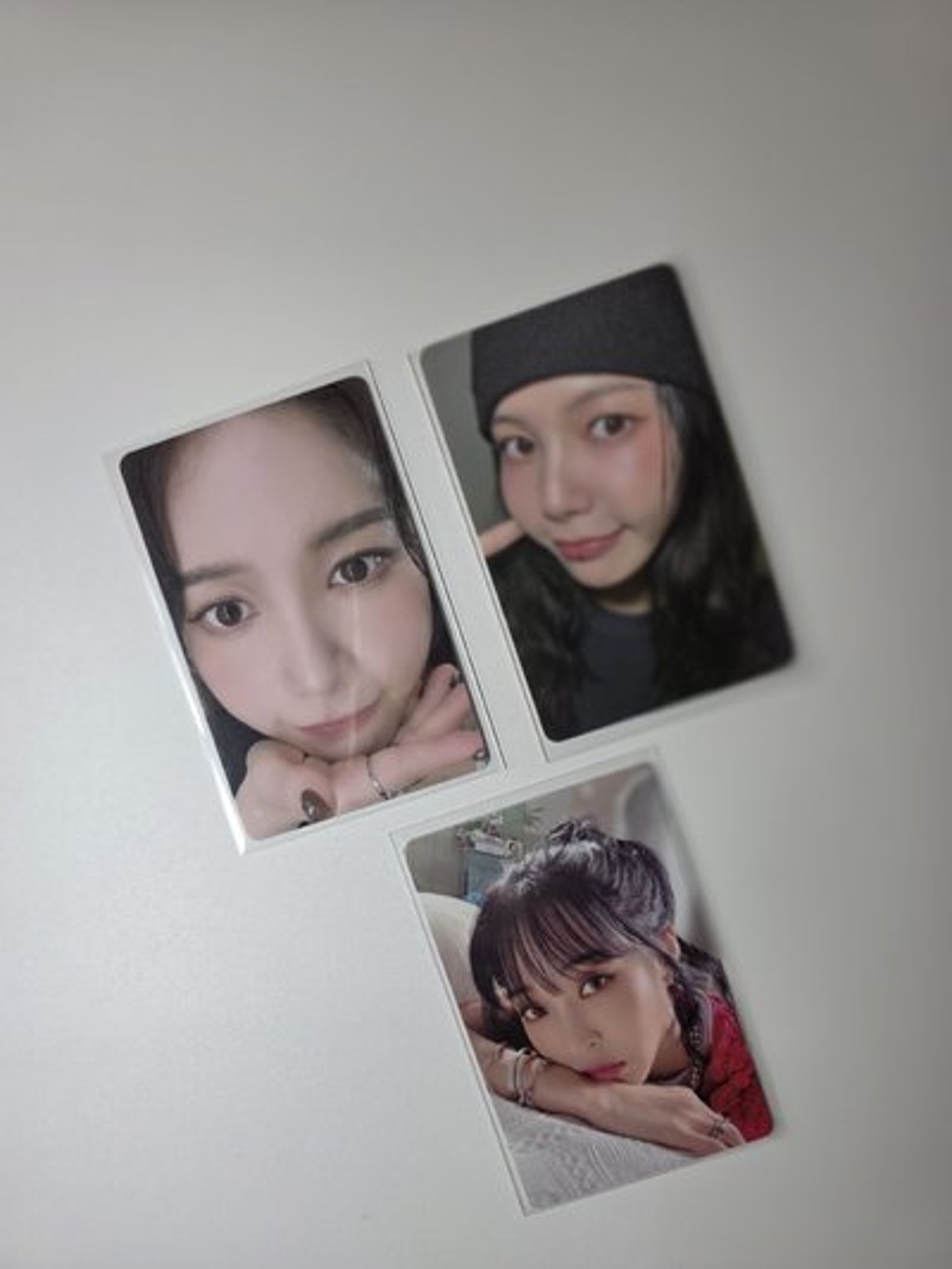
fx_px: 843
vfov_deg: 73.9
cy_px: 634
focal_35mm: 23
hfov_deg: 58.9
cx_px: 476
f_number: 1.7
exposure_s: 1/180
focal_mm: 6.3
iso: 200
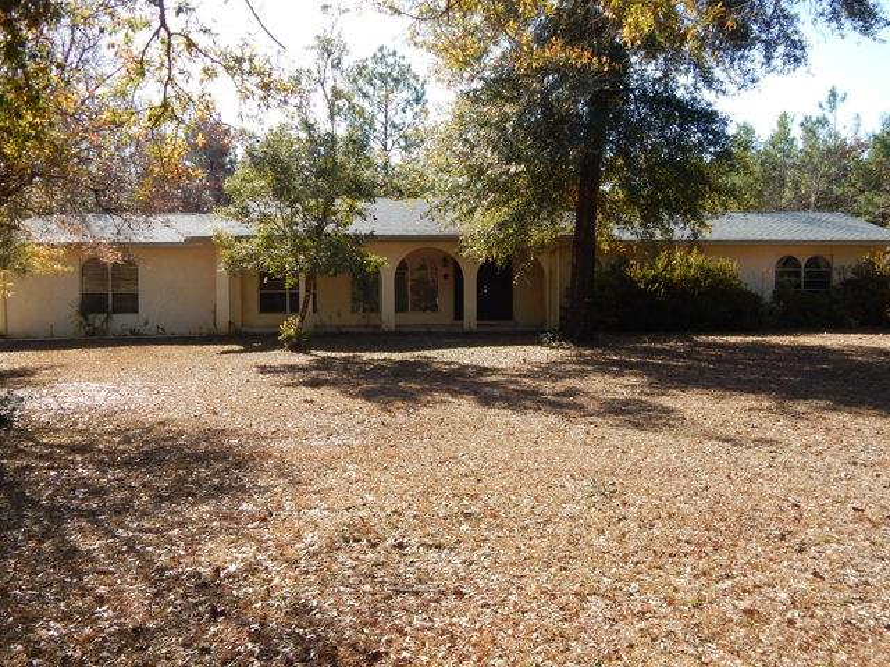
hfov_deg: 58.4
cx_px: 445
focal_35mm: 31
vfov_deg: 45.4
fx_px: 797
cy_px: 334
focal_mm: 5.6
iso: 125
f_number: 3.2
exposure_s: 1/400
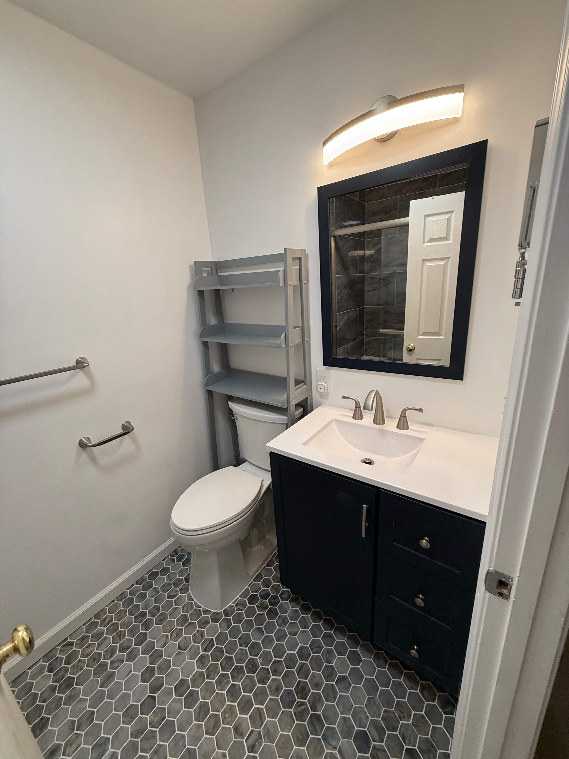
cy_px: 380
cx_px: 284
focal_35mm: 14
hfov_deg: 85.7
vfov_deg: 102.1
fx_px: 307
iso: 200
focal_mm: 2.22
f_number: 2.2
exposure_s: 1/120
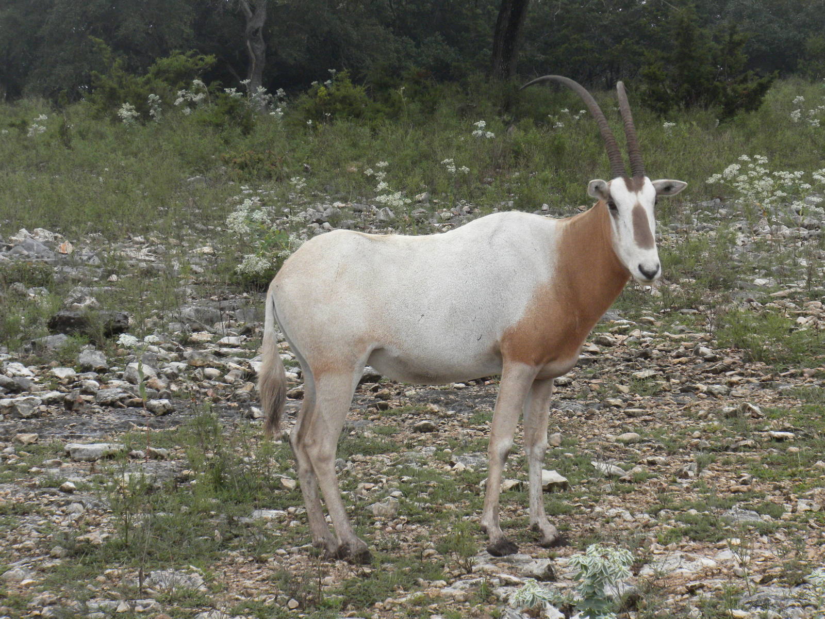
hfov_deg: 16.6
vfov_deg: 12.5
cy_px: 310
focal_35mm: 119
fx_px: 2836
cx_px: 412
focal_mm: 21
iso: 137
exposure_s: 1/430
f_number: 5.1
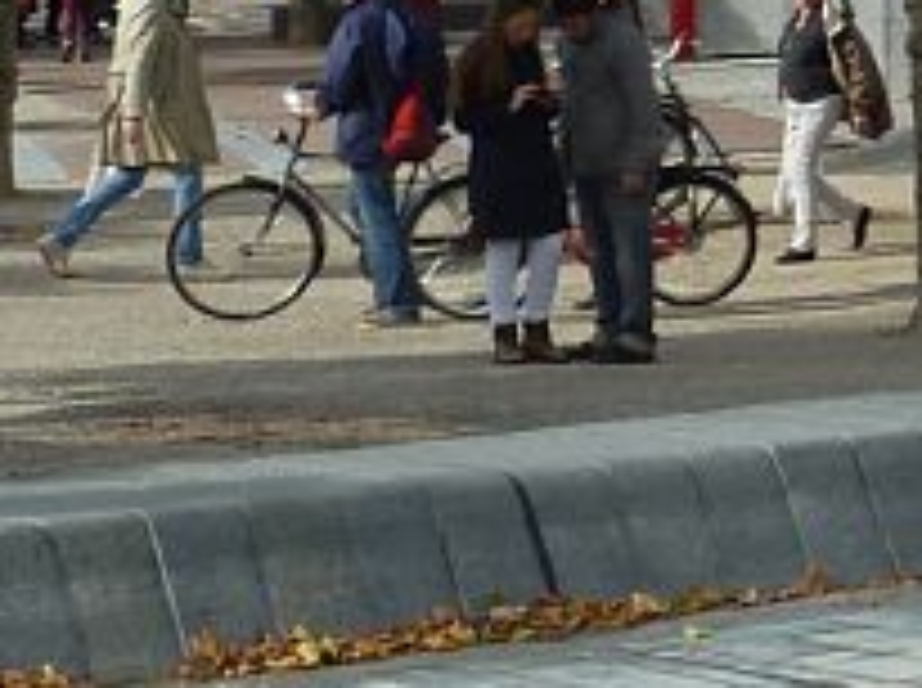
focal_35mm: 200
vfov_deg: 7.3
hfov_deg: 9.0
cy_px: -283
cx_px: 2159
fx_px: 5318
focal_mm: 6.5
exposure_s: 1/400
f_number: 4
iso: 80
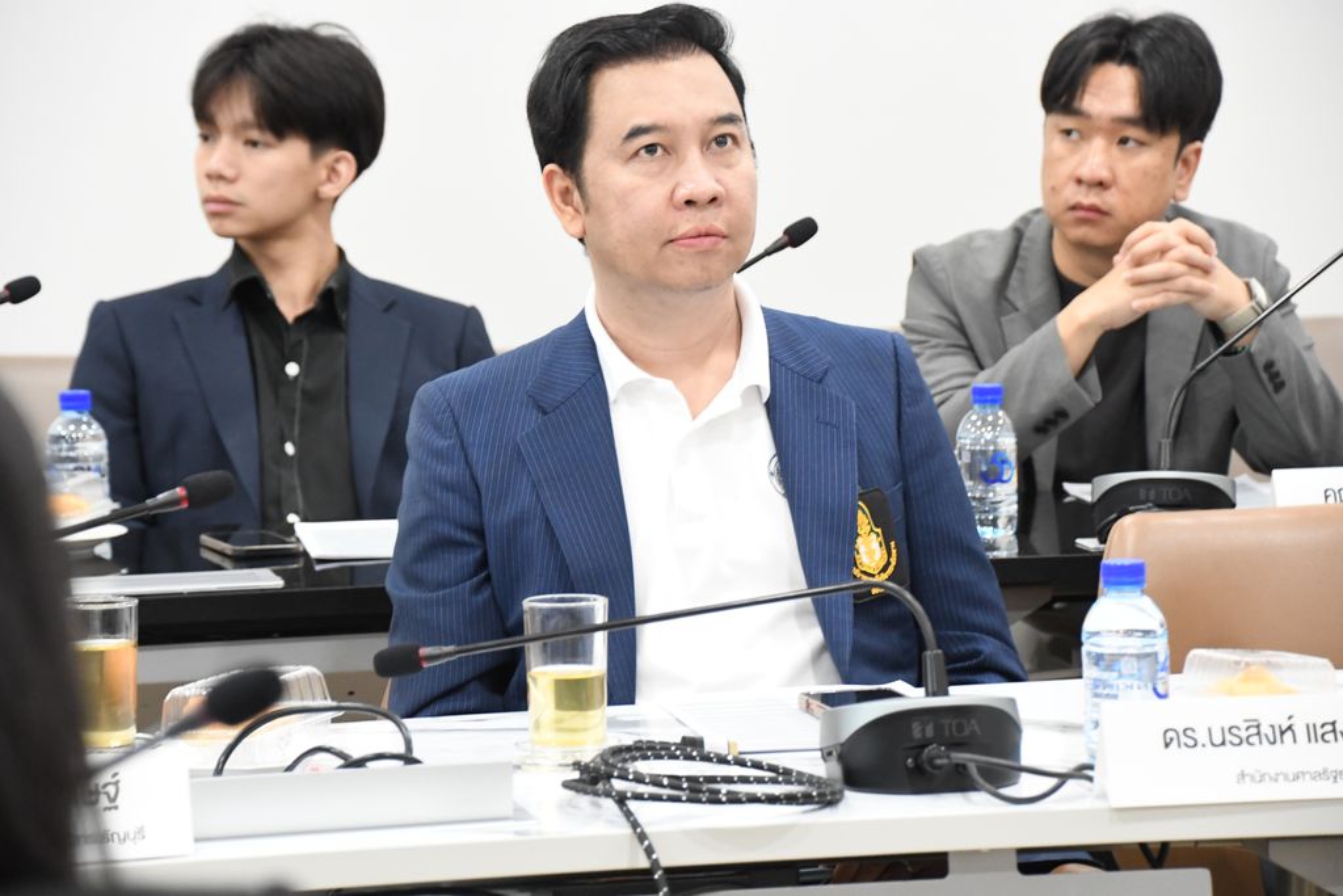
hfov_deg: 15.2
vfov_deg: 10.2
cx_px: 672
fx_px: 5037
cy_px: 448
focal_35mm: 135
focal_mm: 90
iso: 4000
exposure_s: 1/50
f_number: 5.3
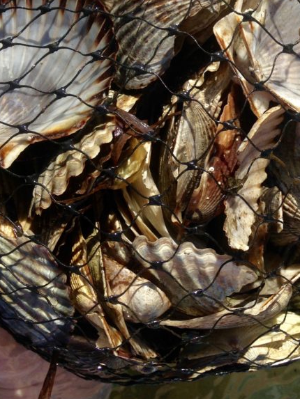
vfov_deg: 31.9
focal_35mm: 59
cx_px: 260
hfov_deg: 24.2
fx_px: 682
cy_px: 83
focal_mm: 4.12
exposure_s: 1/1106
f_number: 2.4
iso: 50
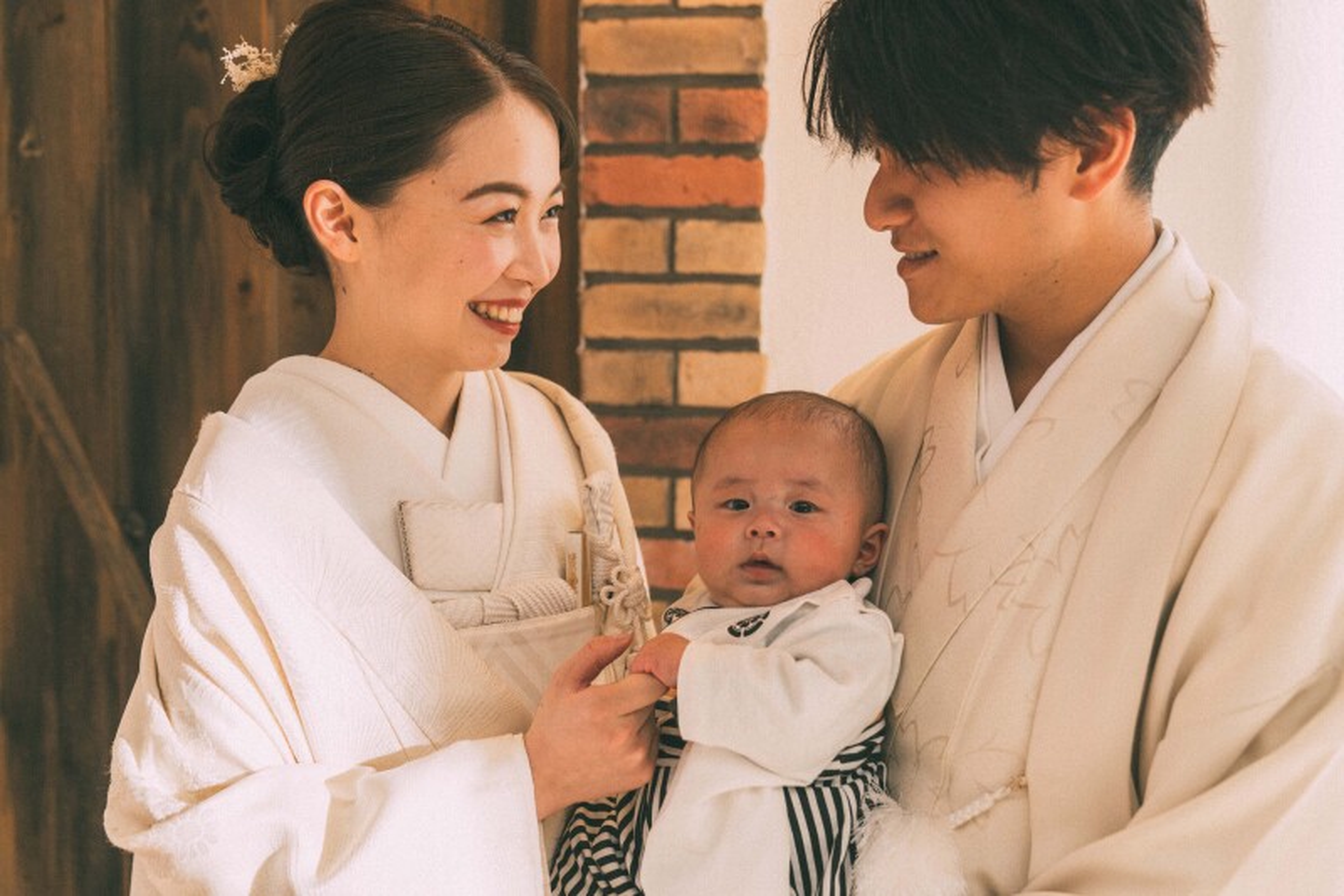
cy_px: 448
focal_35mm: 47
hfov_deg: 41.9
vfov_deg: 28.6
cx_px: 672
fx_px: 1754
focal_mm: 47
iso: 200
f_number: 3.5
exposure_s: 1/100
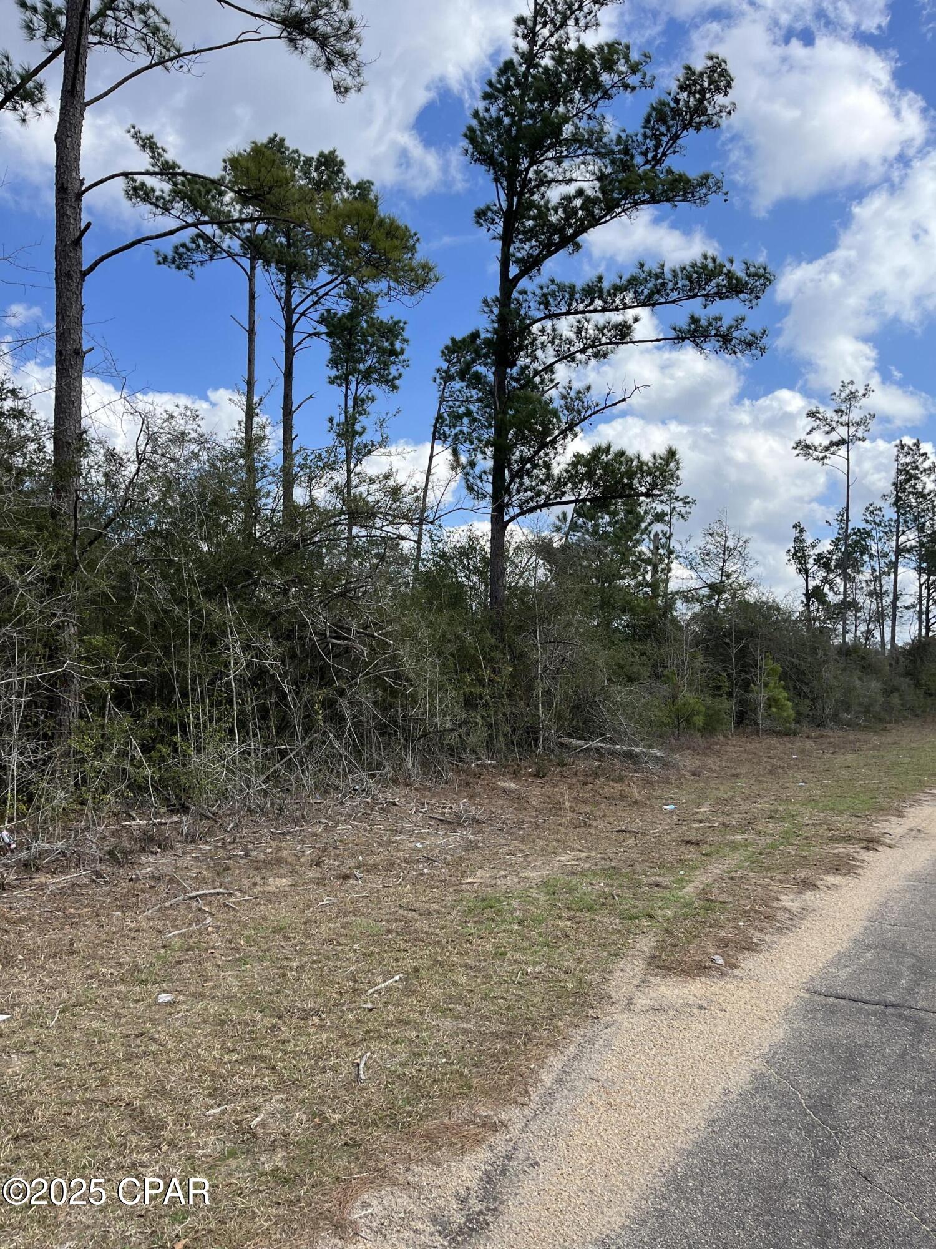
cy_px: 624
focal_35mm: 26
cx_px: 468
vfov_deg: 67.3
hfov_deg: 53.1
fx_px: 937
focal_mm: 5.1
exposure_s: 1/2755
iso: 50
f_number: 1.6
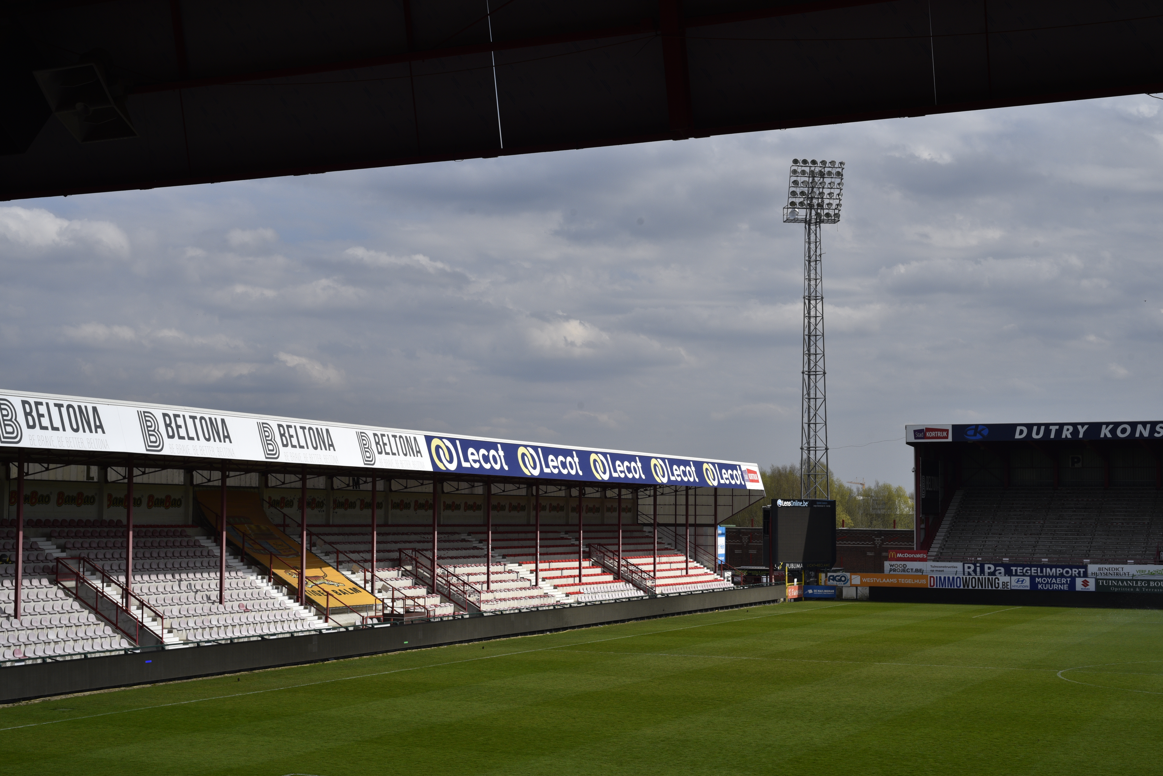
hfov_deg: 39.6
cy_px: 388
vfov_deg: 27.0
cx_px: 582
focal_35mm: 50
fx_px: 1616
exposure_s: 1/500
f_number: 11
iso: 250
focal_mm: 50
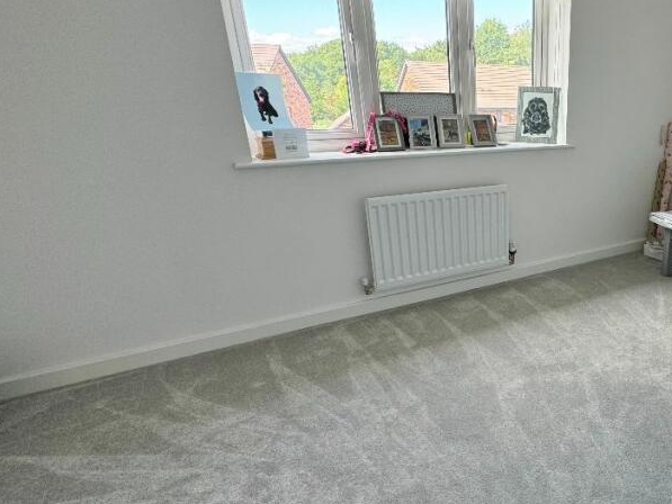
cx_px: 554
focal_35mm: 24
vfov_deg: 56.8
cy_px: 256
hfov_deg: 64.2
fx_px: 466
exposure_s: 1/99
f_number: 2.2
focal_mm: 2.22
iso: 80
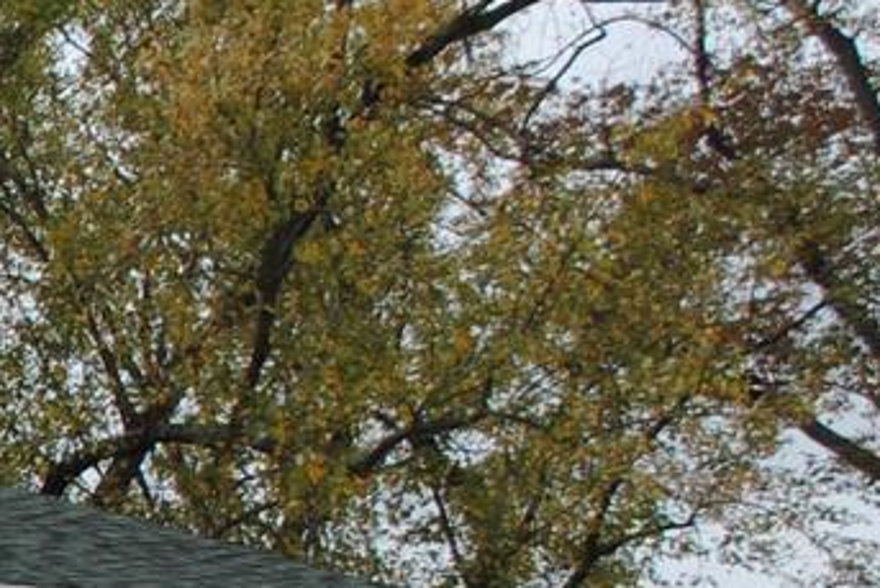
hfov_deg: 8.6
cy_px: 850
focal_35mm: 215
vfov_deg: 6.3
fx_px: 5258
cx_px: -1319
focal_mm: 24
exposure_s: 1/200
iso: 100
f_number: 6.3
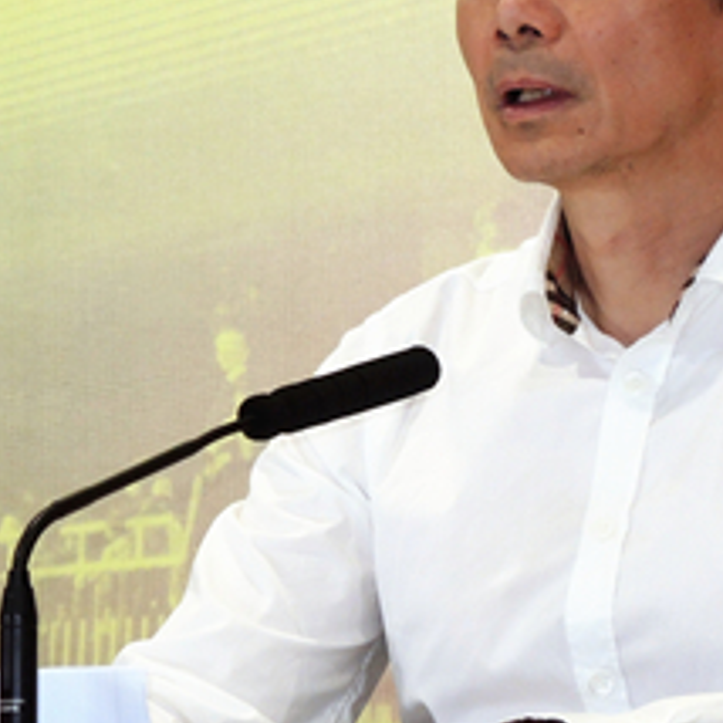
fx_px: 8885
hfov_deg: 4.7
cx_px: 301
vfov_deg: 4.7
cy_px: 247
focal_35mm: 376
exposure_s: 1/80
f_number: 3.5
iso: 320
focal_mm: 32.6
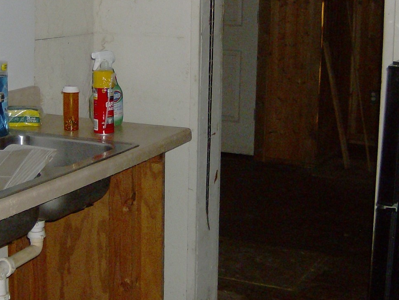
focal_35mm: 71
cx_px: 138
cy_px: 107
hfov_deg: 27.2
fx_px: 819
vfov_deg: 20.7
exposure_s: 1/60
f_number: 2.8
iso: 200
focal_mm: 6
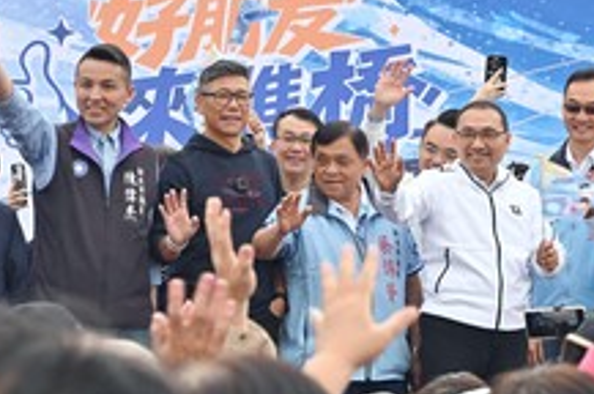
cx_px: 468
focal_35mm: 133
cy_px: 212
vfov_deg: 10.3
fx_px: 2191
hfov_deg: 15.3
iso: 250
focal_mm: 72
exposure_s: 1/250
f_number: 5.6
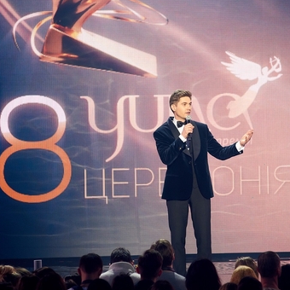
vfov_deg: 6.9
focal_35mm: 255
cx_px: 185
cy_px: 139
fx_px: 2417
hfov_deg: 6.9
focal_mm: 170
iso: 1000
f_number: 4
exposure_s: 1/100
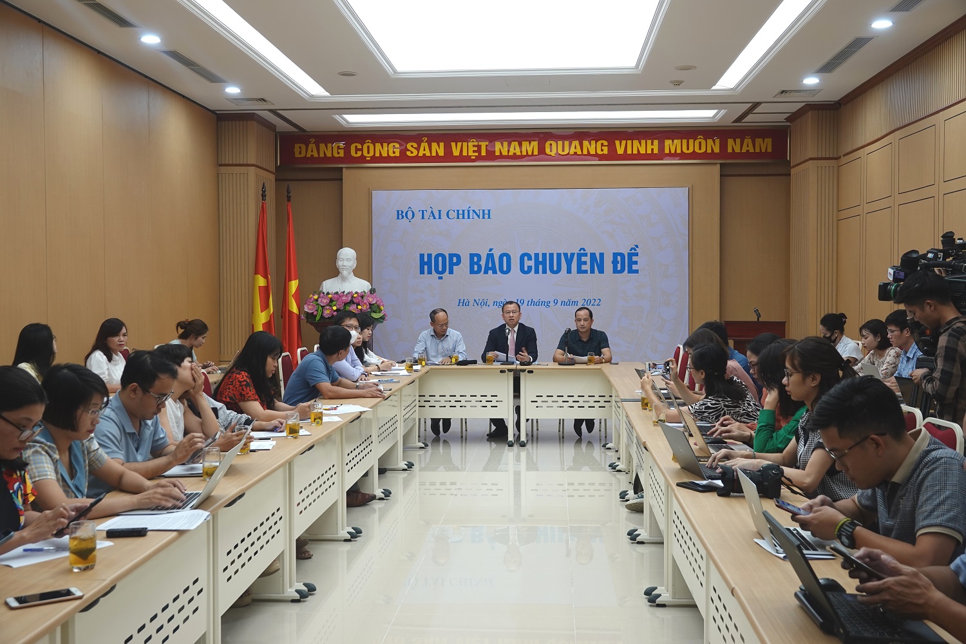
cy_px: 322
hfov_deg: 51.9
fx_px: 993
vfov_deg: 35.9
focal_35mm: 37
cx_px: 483
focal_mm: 13.7
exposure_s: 1/40
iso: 100
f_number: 3.2
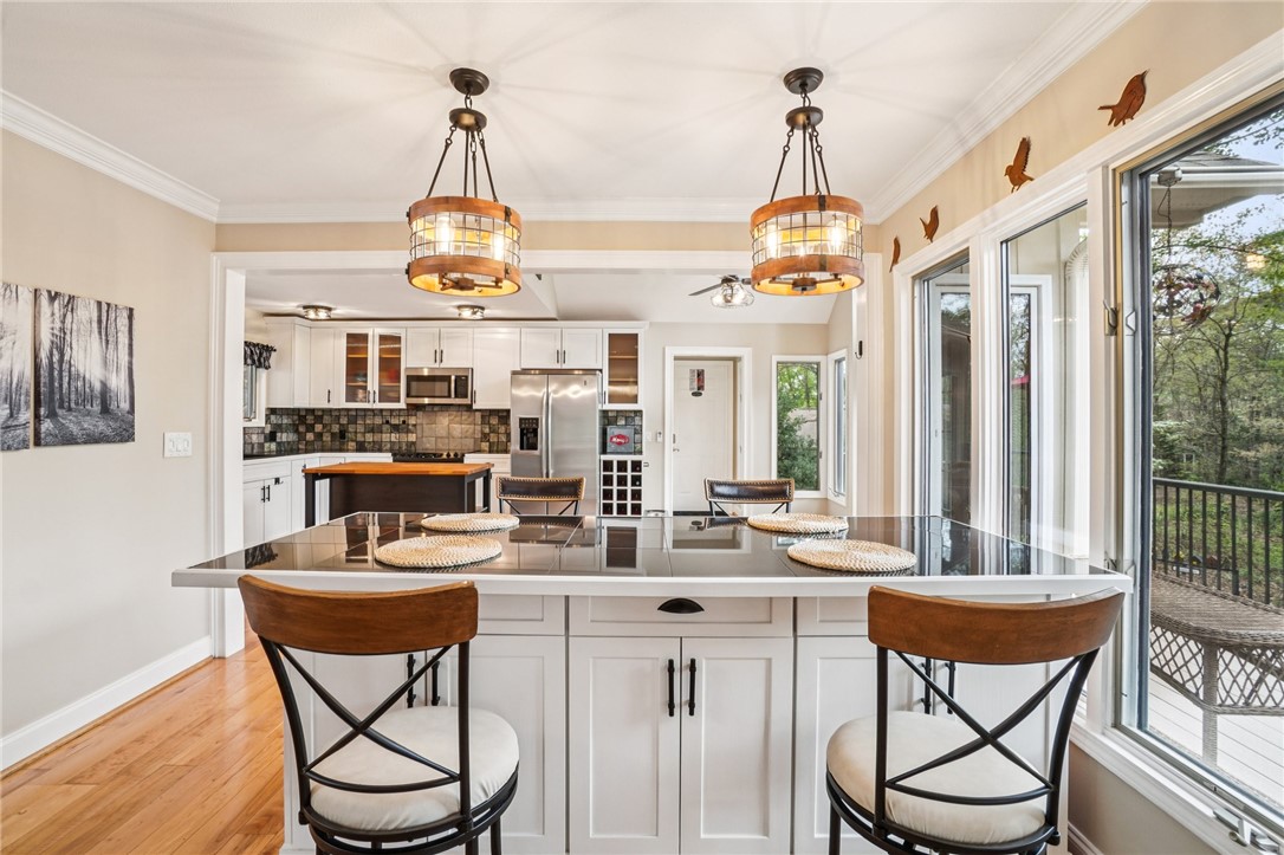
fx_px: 535
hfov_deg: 100.4
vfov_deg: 77.3
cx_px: 642
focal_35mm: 15
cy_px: 428
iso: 400
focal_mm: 10
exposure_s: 1/30
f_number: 8
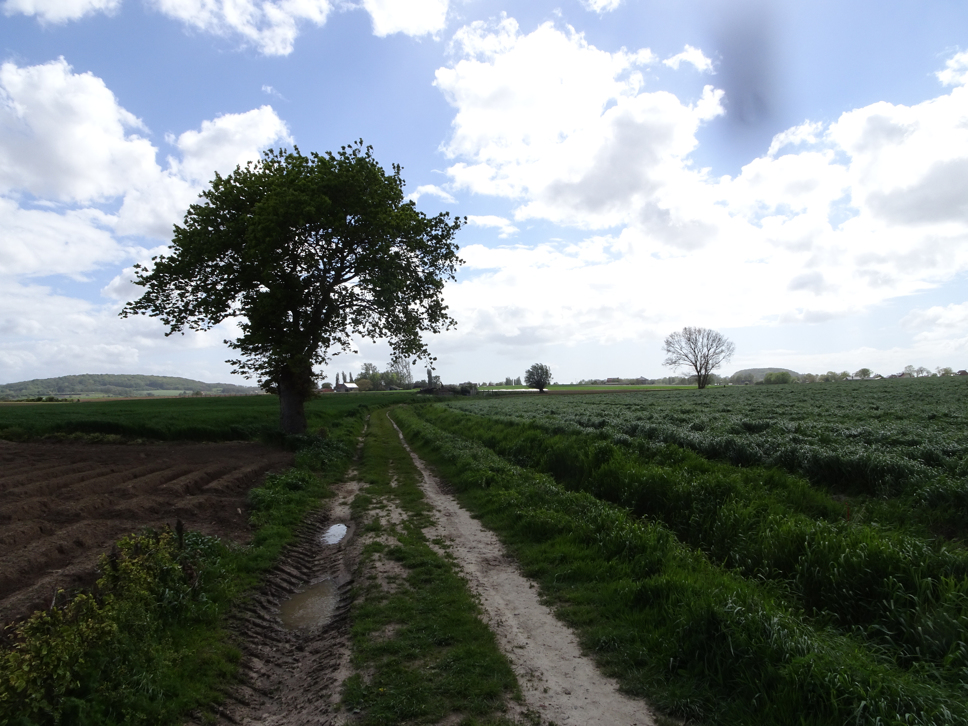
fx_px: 671
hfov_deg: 71.6
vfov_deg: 56.8
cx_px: 484
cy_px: 363
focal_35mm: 24
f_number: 5.6
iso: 80
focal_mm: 4.1
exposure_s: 1/400
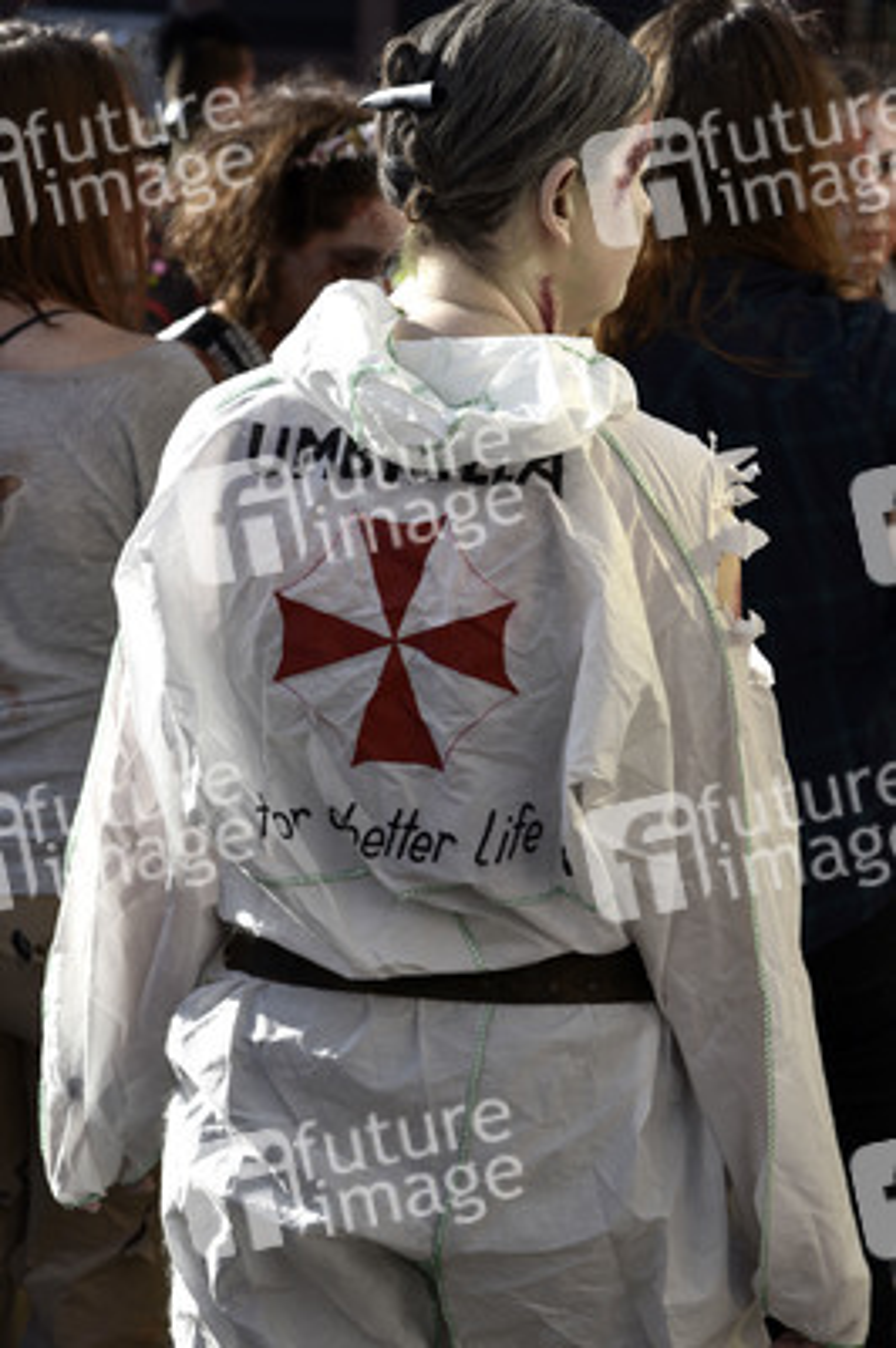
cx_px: 448
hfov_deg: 13.9
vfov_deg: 20.8
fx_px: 3665
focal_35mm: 98
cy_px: 674
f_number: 9
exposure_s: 1/320
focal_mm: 98
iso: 200
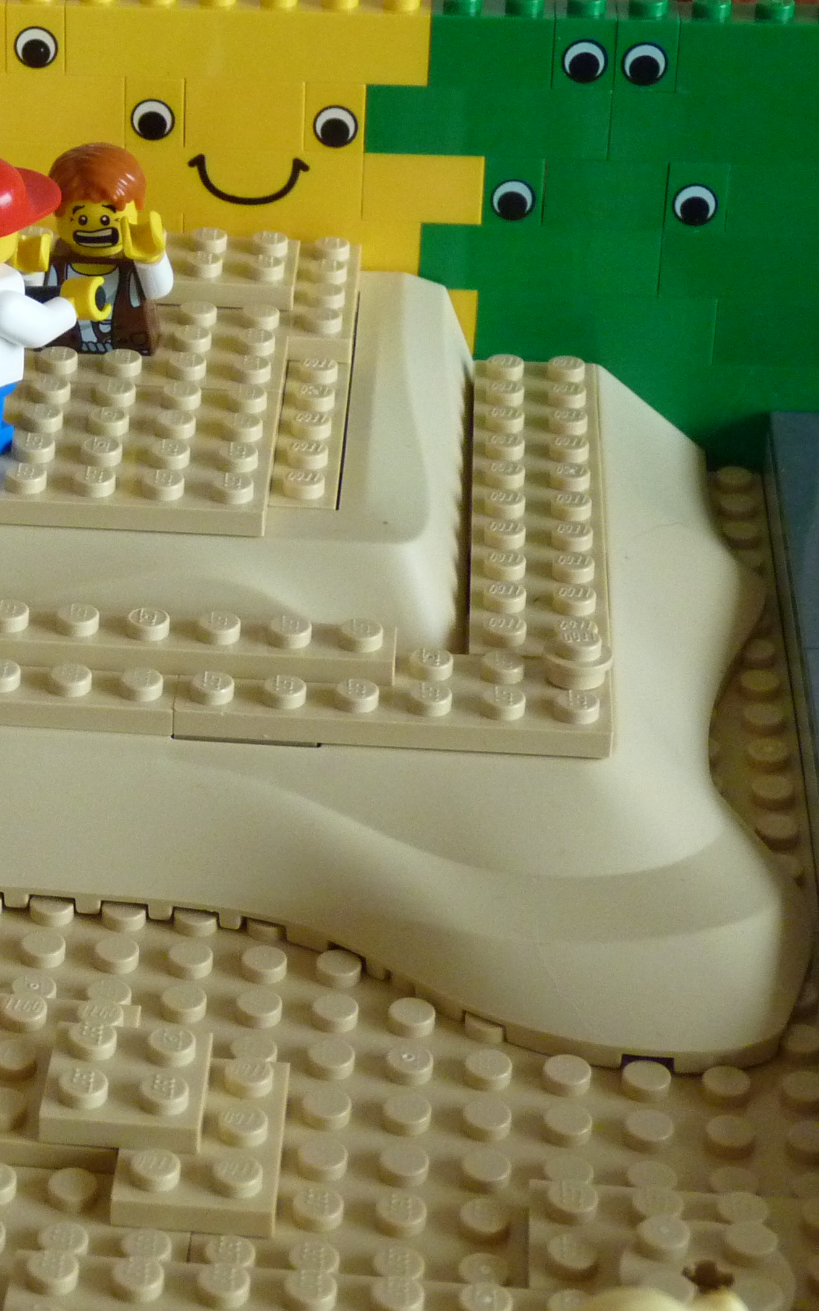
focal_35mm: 92
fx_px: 3286
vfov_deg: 22.6
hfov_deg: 14.0
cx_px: -7
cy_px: 631
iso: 400
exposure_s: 1/8
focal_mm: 8.2
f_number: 3.2
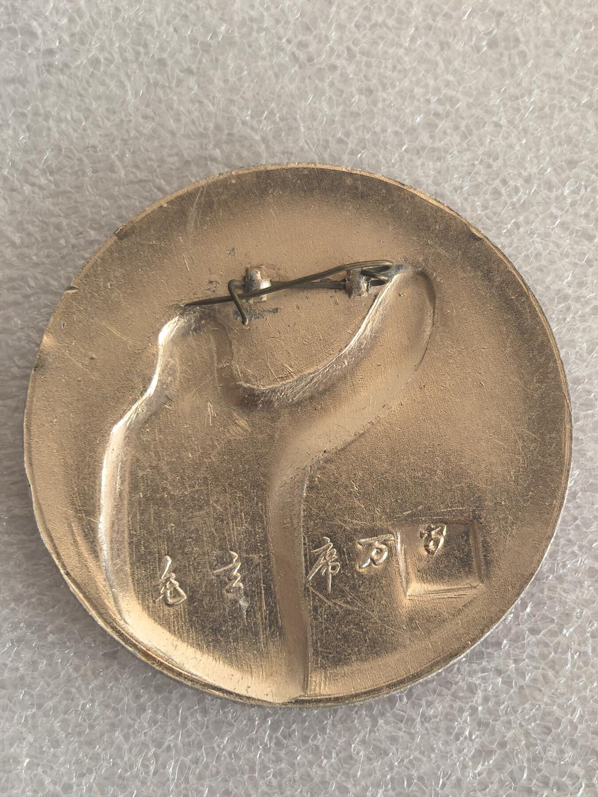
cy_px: 398
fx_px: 1843
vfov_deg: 24.4
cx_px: 299
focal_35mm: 80
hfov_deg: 18.4
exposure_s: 1/300
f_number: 2
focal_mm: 5.75
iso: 250
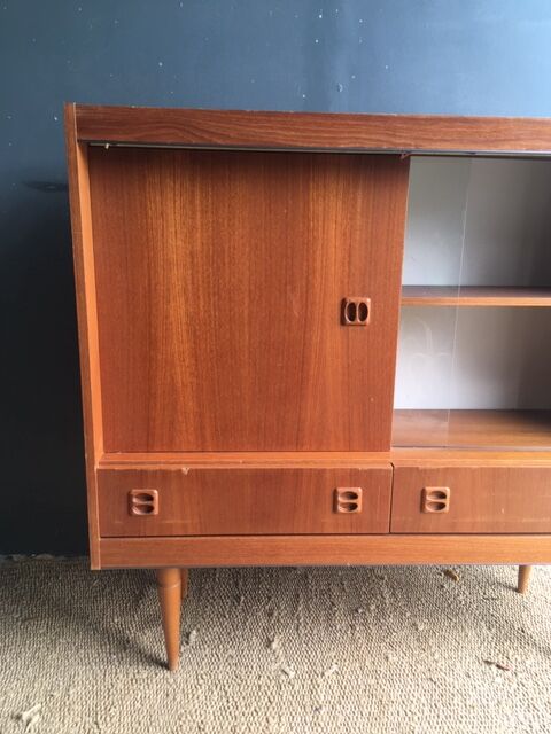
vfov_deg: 61.7
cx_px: 276
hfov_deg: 48.2
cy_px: 367
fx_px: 615
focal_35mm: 29
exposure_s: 1/50
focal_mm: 4.15
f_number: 2.2
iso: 32
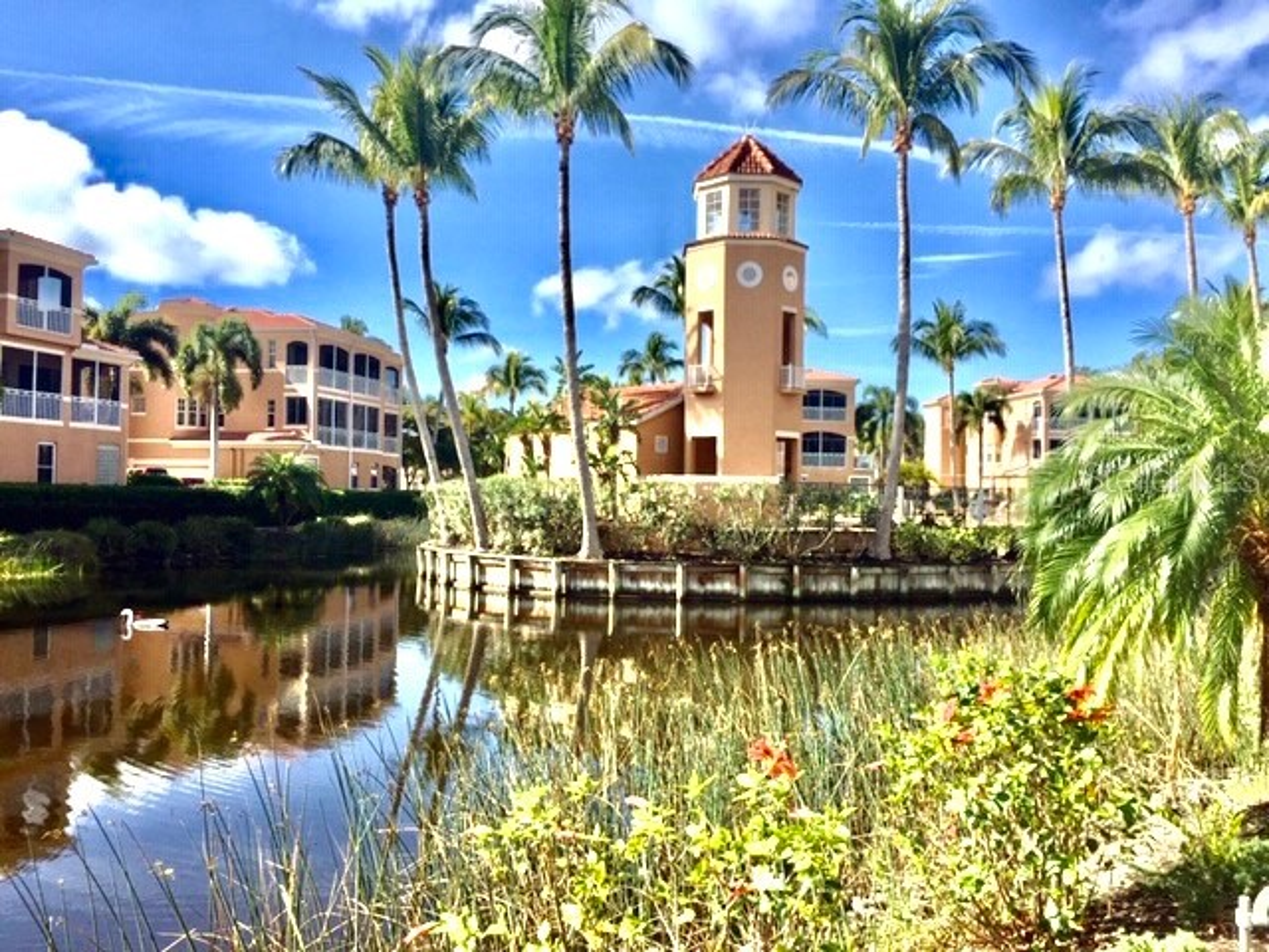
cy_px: 476
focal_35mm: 29
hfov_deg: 61.7
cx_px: 634
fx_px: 1063
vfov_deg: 48.2
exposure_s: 1/1721
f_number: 2.2
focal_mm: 4.15
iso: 32
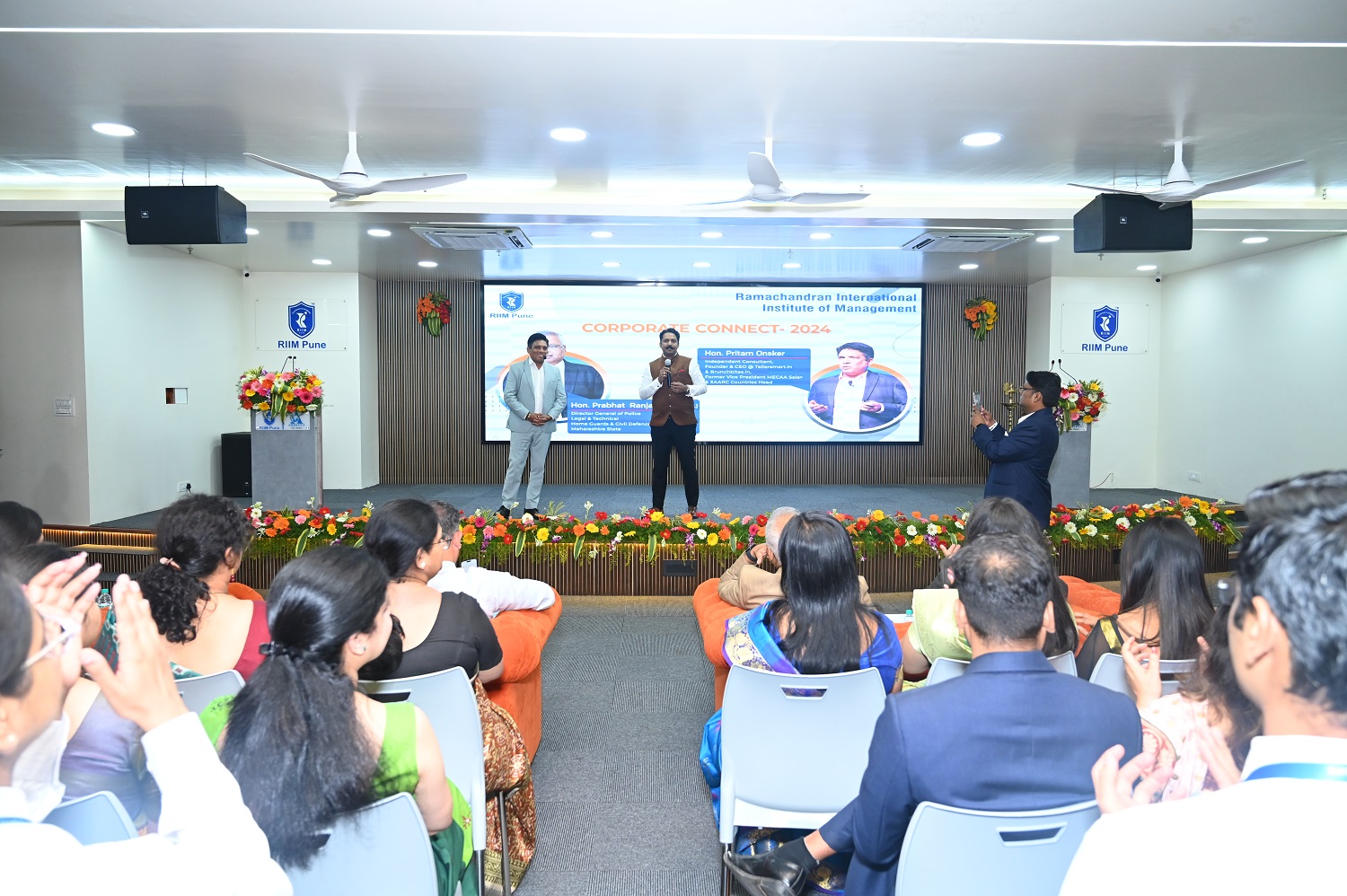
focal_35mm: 24
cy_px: 448
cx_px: 674
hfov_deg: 73.8
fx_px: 897
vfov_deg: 53.1
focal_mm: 24
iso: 1600
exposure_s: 1/200
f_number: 4.5
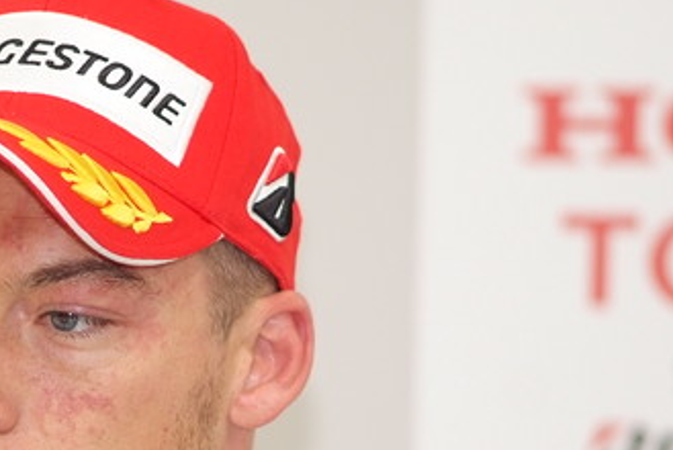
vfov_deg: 2.3
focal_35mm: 590
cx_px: -4
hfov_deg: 3.5
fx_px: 11039
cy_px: 423
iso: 800
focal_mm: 180
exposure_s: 1/250
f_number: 2.8
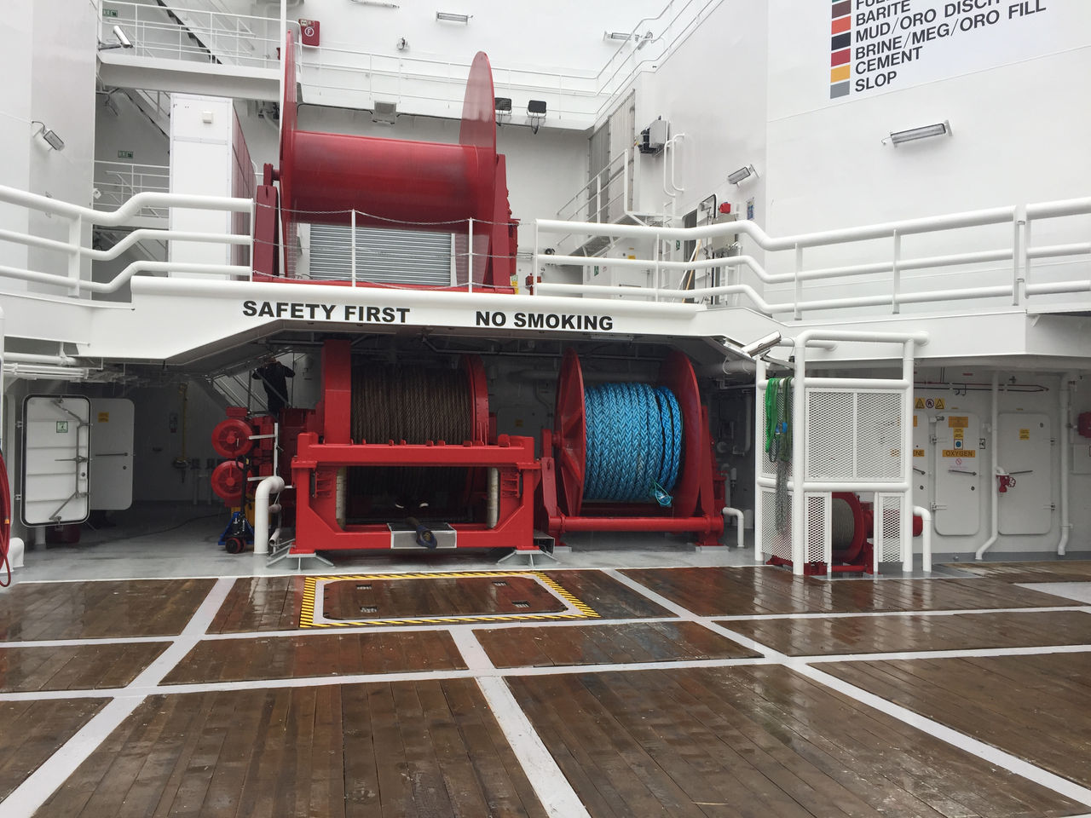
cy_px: 409
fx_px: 914
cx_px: 546
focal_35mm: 29
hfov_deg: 61.7
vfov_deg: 48.2
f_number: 2.2
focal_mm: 4.15
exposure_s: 1/311
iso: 32
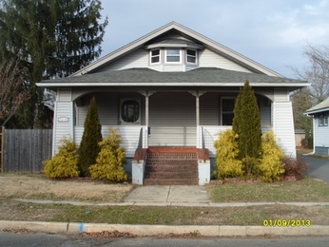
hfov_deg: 52.6
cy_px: 124
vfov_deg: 40.7
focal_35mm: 35
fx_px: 333
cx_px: 164
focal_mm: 7.8
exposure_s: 1/250
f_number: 5.3
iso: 80
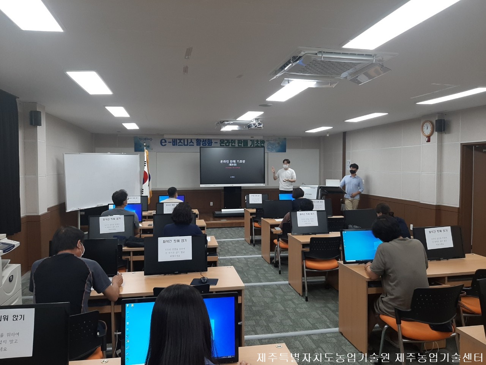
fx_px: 365
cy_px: 182
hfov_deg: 67.3
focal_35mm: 26
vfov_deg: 53.1
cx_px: 243
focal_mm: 3.93
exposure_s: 1/60.2
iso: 64
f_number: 1.7
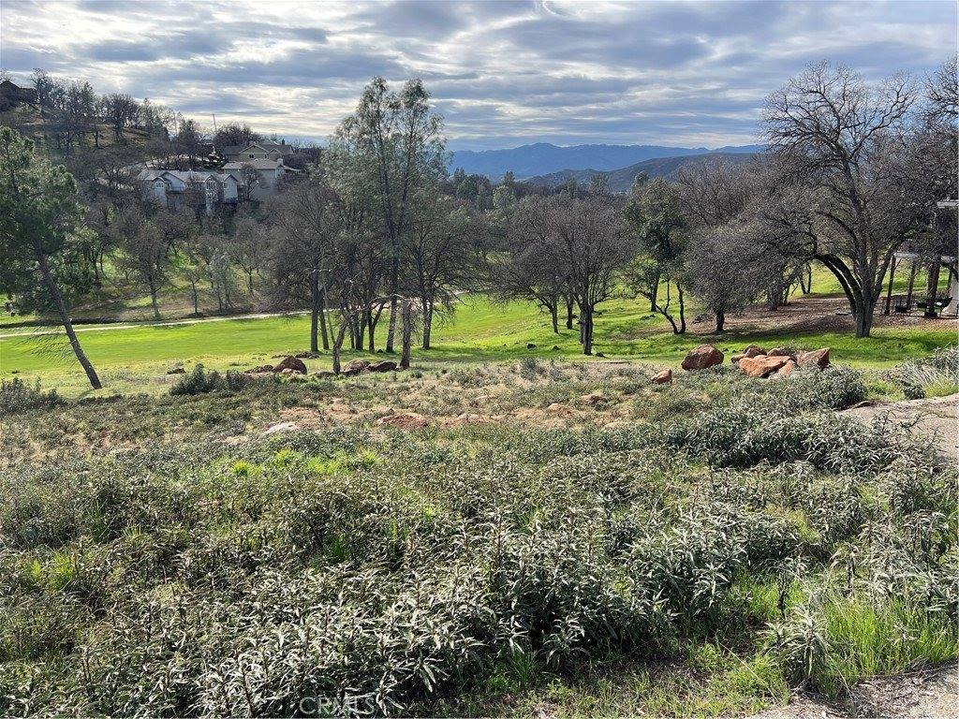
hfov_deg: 67.3
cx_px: 480
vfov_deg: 53.1
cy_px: 360
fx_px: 720
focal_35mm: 26
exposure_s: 1/2513
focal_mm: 5.7
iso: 50
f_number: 1.5
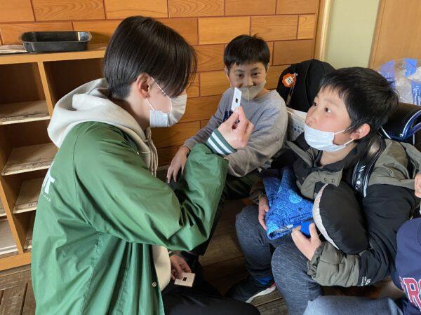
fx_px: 316
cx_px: 210
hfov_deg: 67.3
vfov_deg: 53.1
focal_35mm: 26
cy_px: 158
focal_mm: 4.25
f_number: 1.8
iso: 320
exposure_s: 1/50
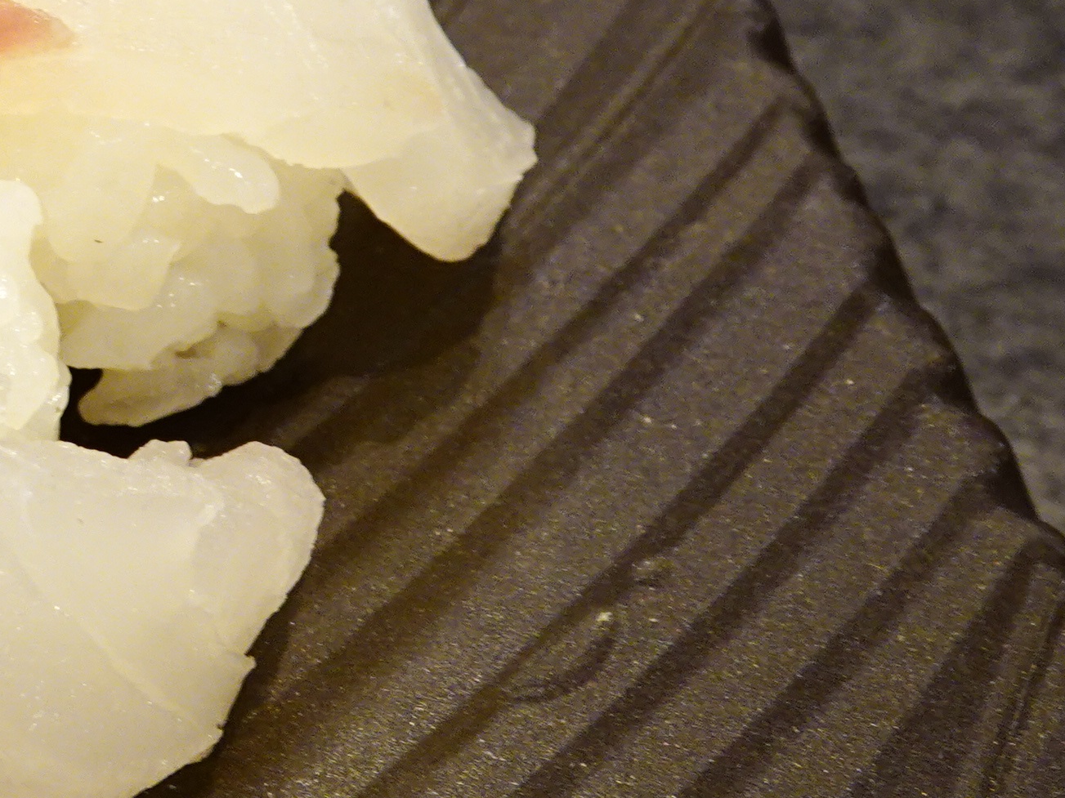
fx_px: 3015
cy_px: 261
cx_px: -347
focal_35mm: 98
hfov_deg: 18.5
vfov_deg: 15.1
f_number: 4
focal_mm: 5.9
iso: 200
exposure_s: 1/20
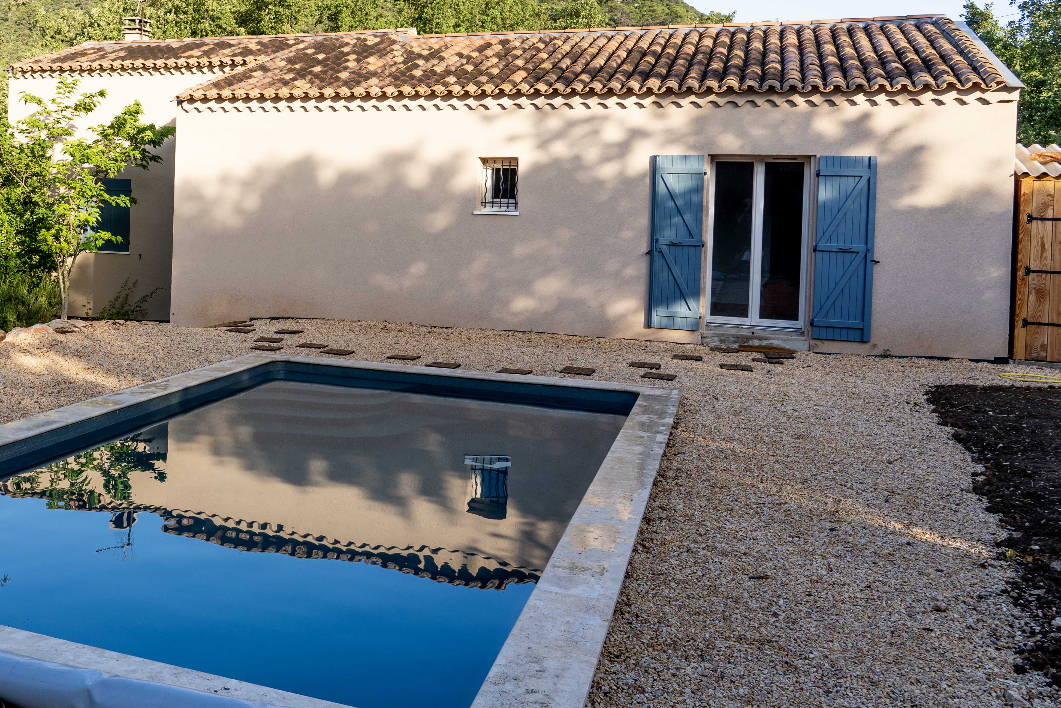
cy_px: 228
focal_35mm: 37
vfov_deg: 35.5
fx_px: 1090
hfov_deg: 49.5
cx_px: 244
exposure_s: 1/125
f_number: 8
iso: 100
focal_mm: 24
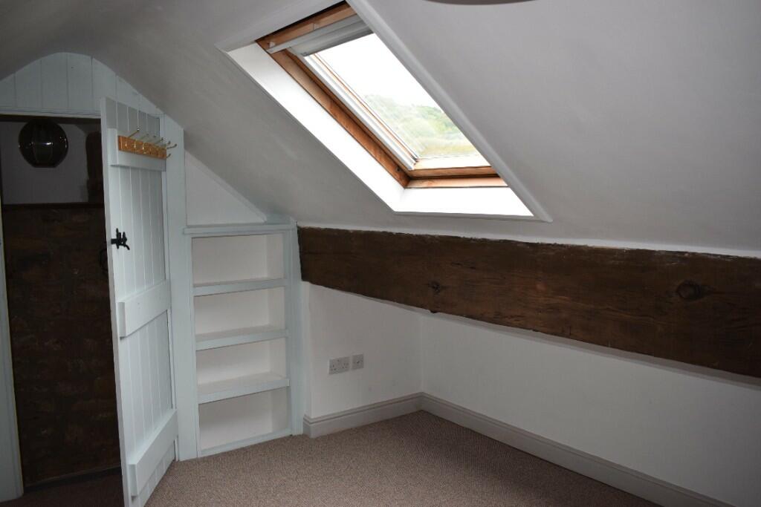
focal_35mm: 30
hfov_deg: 61.9
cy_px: 254
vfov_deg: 43.6
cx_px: 380
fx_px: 634
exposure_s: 1/100
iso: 800
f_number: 5
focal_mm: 20
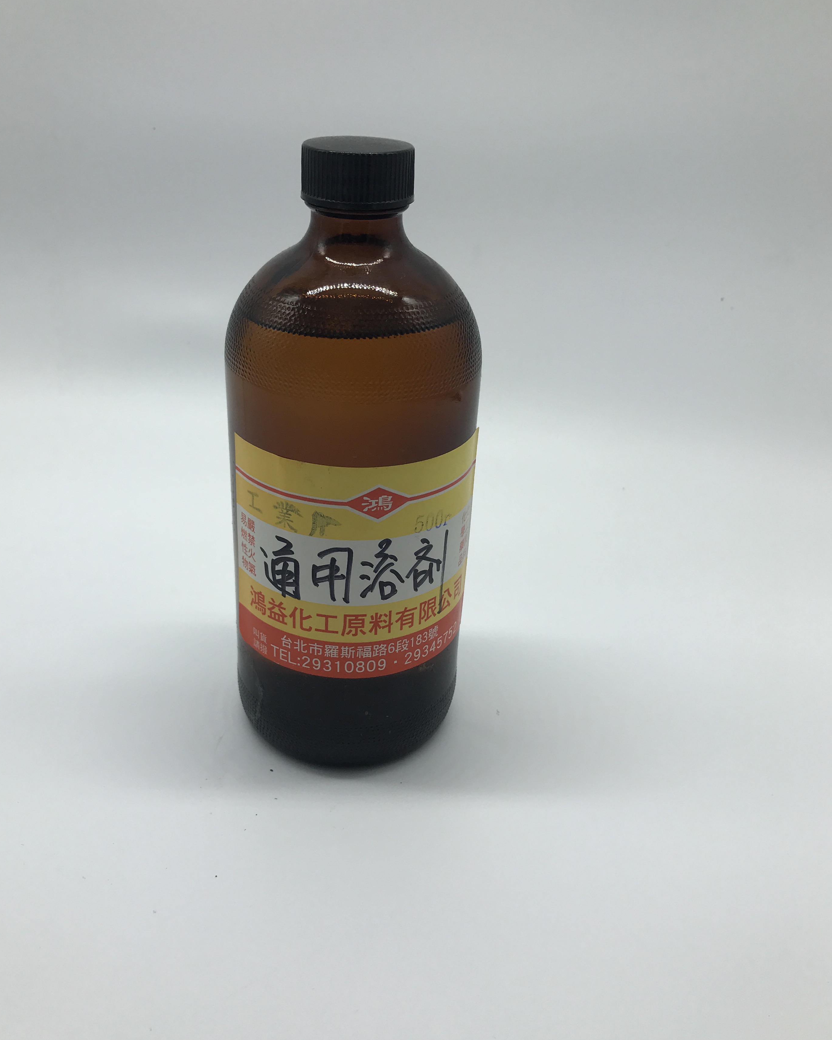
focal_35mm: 32
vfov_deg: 55.6
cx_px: 390
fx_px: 985
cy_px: 546
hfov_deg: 45.8
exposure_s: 1/441
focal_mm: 3.99
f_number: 1.8
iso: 20
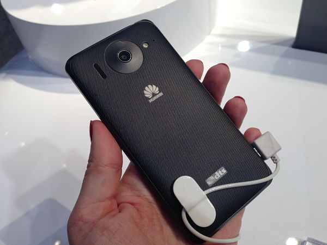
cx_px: 164
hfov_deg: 55.4
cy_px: 122
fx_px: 312
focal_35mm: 33
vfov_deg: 42.9
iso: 64
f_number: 2.4
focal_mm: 4.13
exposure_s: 1/120
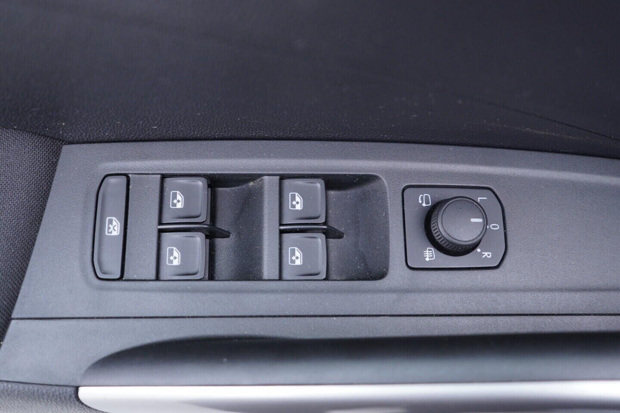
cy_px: 206
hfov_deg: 53.1
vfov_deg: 36.9
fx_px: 620
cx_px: 310
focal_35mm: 36
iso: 320
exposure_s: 1/40
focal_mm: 24
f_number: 2.8
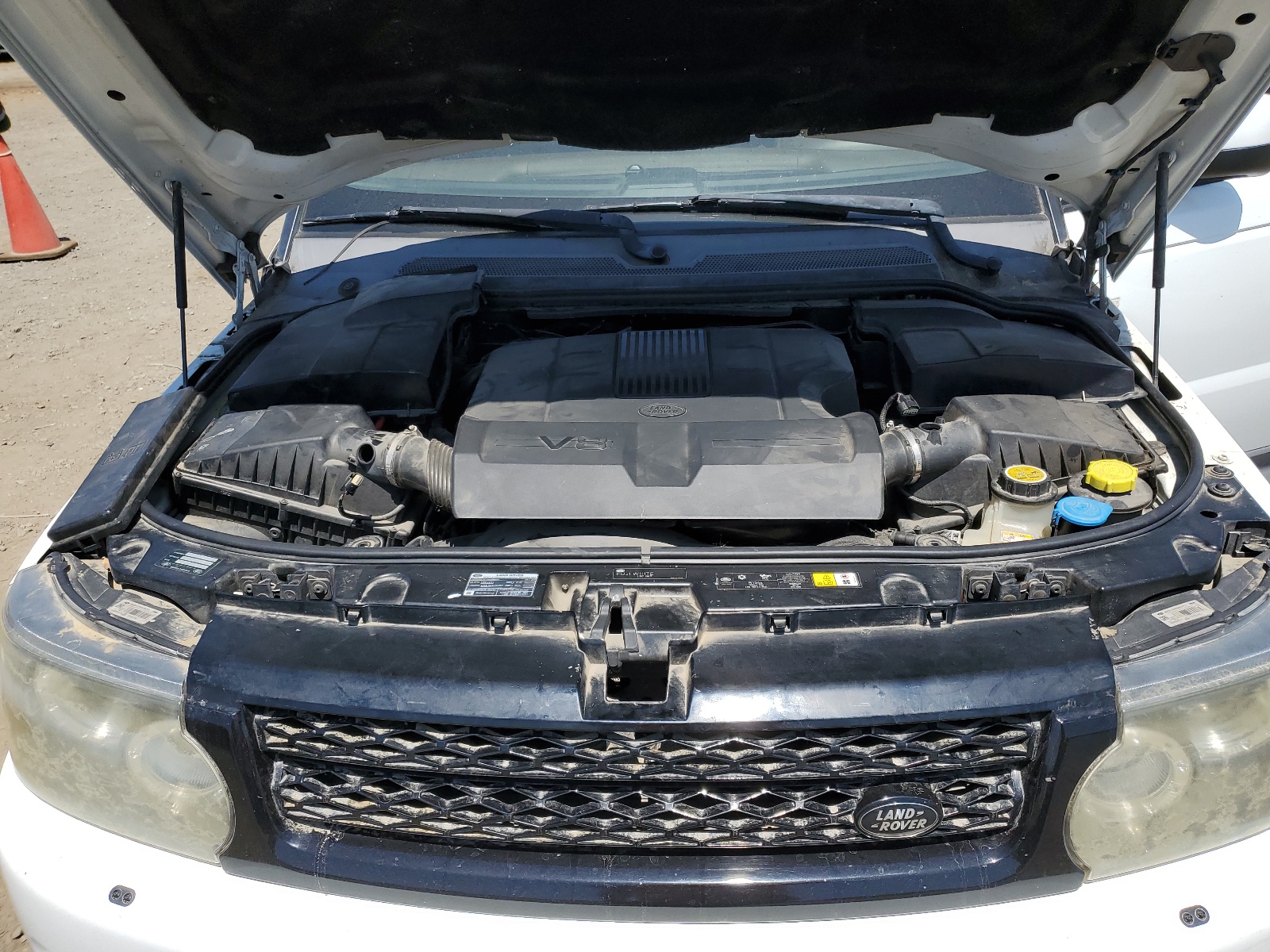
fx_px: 954
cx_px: 635
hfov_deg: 67.3
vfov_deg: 53.1
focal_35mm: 26
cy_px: 476
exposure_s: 1/3333
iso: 50
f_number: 1.5
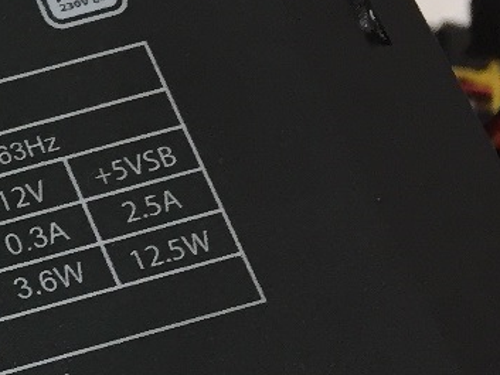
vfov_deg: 10.9
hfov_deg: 13.1
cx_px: -445
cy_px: 460
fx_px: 1936
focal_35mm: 134
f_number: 2.2
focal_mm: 4.15
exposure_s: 1/33
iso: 100
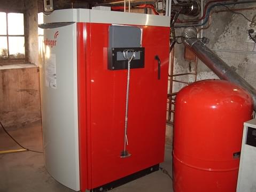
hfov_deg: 49.0
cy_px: 96
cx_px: 128
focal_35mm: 38
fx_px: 281
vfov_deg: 37.7
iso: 200
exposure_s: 1/40
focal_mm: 7.9
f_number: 2.8
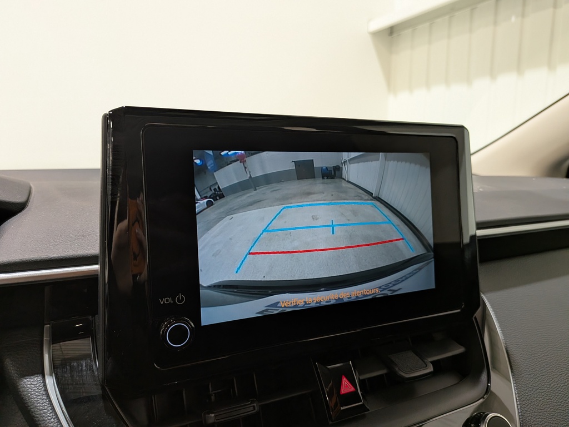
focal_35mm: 24
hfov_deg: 71.6
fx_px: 394
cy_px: 214
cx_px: 284
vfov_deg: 56.8
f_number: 1.7
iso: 295
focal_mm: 4.53
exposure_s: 1/100
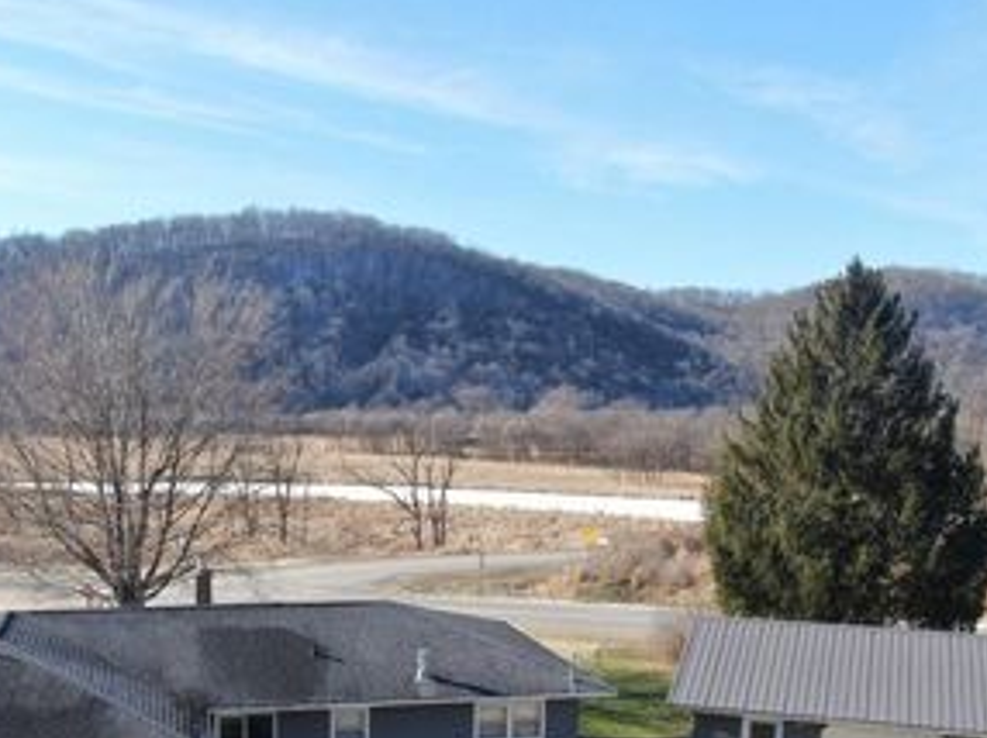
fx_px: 1197
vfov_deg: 33.0
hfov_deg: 44.5
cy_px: 622
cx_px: 376
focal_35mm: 42
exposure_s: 1/640
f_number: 2.8
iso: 100
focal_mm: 4.39
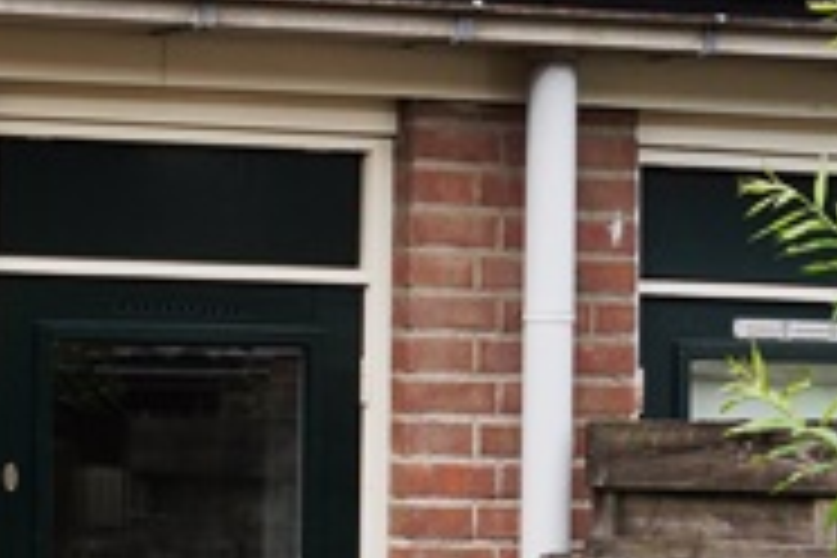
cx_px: -14
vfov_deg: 6.4
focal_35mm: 215
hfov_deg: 9.5
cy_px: 117
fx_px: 4998
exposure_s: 1/125
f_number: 8
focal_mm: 26
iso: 100
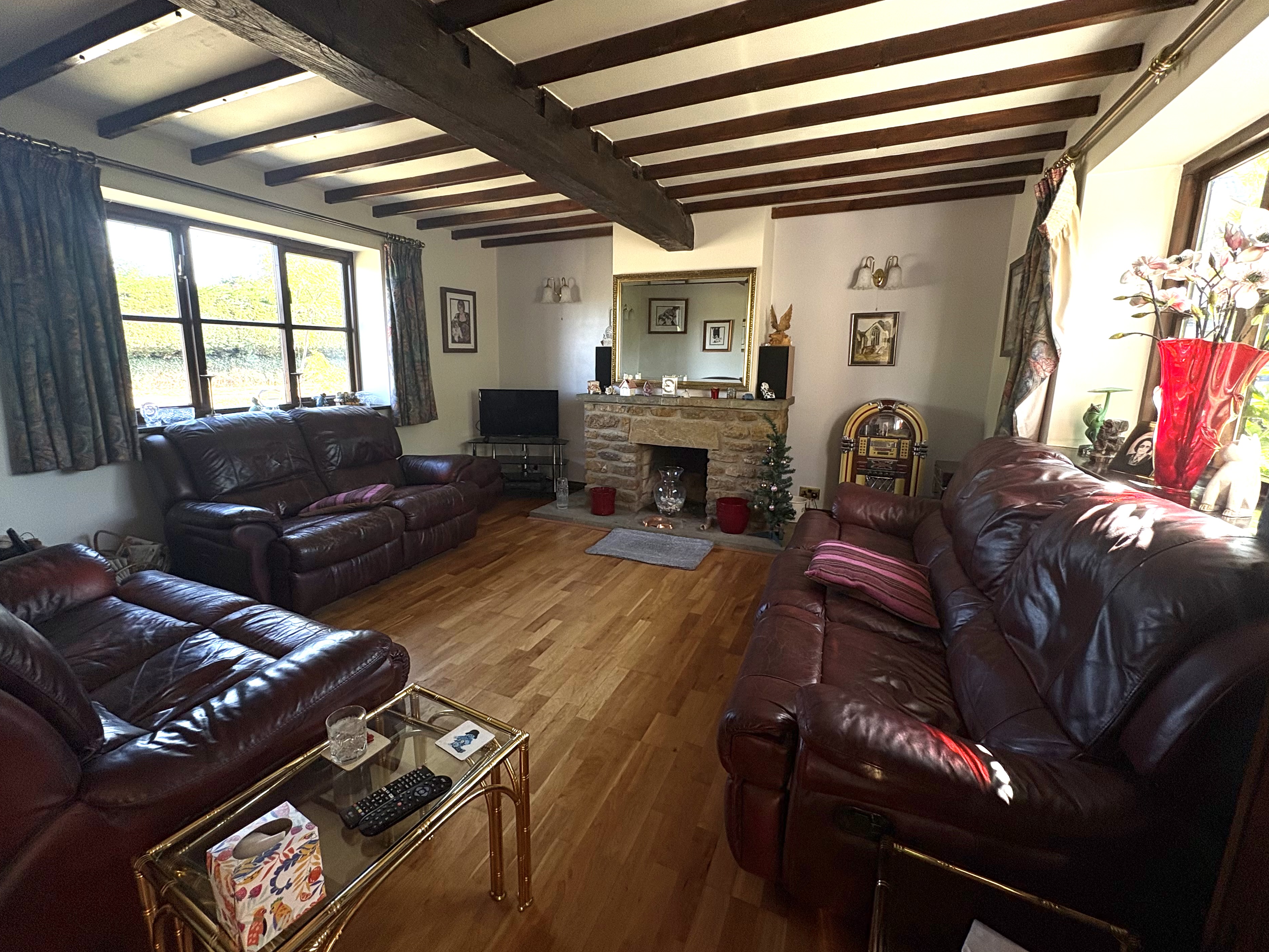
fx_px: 550
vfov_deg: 81.7
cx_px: 617
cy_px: 462
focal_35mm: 15
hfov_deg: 98.1
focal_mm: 2.22
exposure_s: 1/99
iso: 100
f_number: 2.2
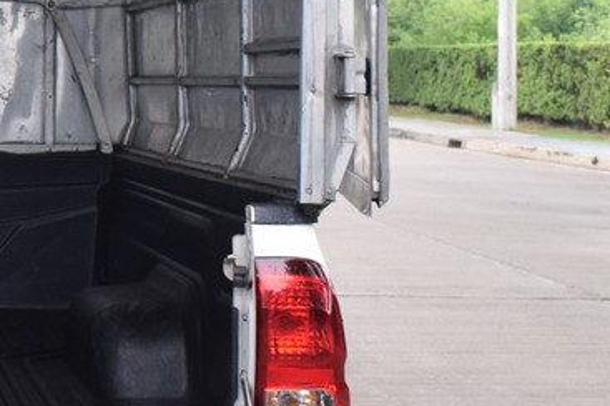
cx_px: -150
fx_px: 1981
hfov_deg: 16.7
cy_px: 4
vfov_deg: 11.6
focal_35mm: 117
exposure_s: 1/200
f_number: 7.1
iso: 1250
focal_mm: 26
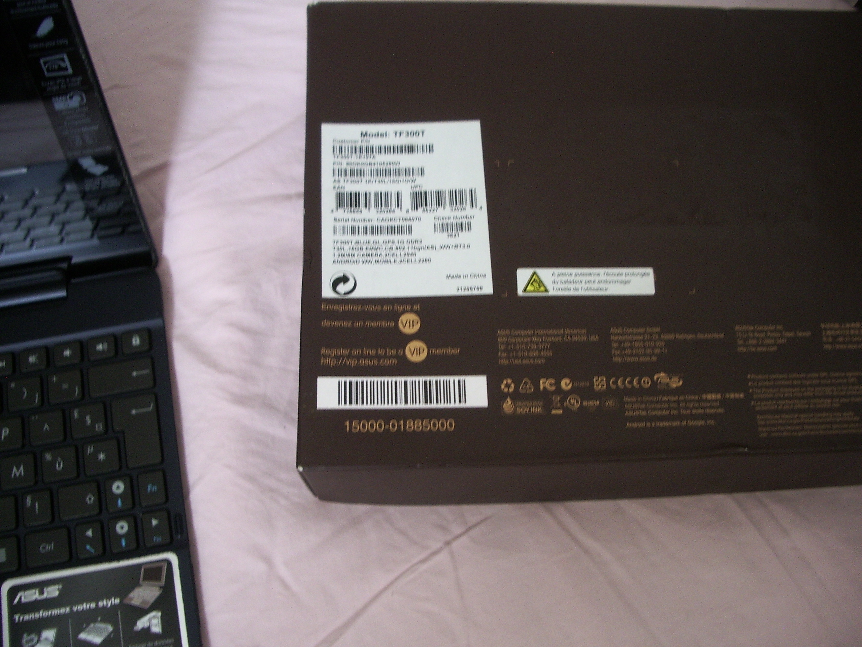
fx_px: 872
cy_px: 324
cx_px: 431
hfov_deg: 52.6
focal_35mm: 35
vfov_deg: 40.7
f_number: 2.6
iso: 200
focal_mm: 5.8
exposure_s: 1/25
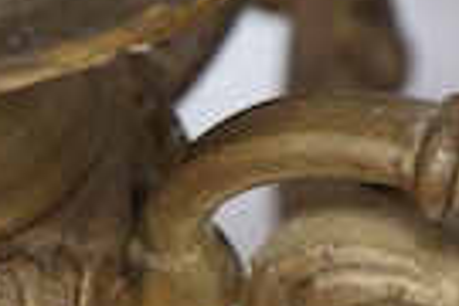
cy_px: 14
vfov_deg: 4.6
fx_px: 3825
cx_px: -68
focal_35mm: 300
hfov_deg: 6.8
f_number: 3.5
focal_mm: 30
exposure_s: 1/125
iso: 1250
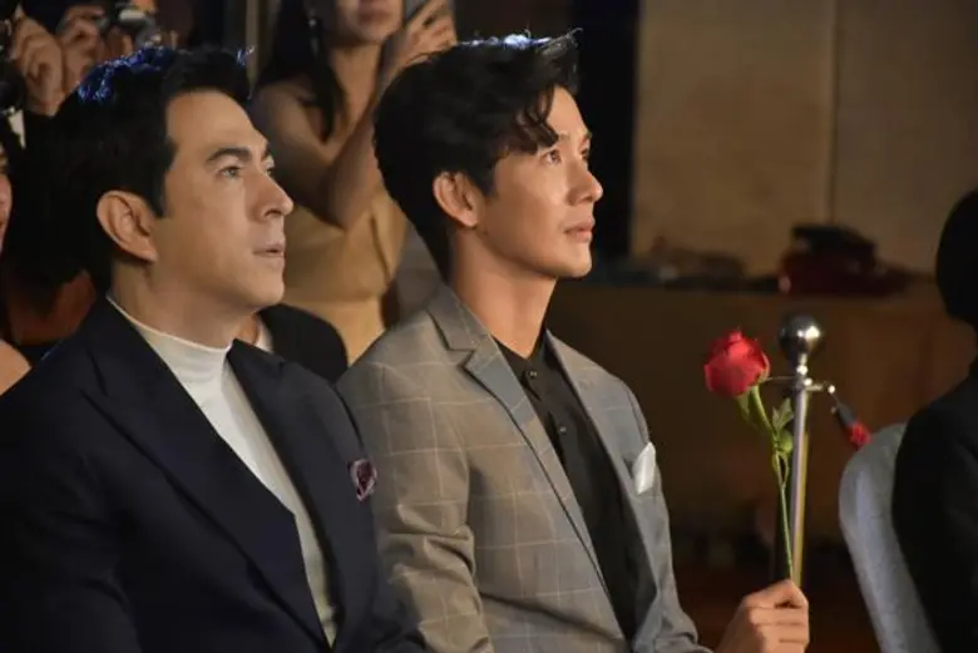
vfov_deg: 6.6
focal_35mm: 210
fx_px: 5708
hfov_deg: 9.8
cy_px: 326
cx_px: 489
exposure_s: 1/100
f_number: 5.6
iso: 4000
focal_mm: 140
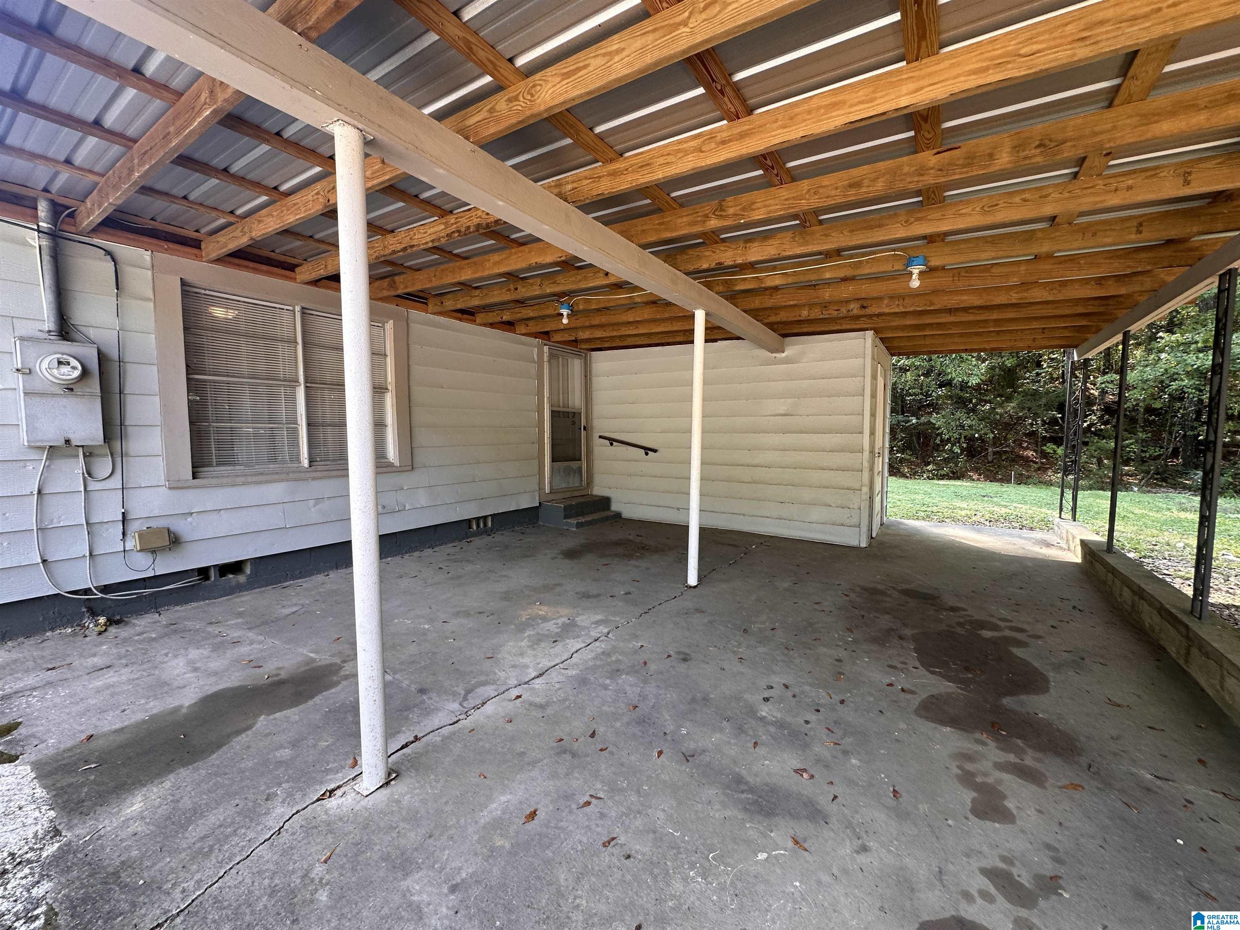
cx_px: 620
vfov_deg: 85.7
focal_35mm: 14
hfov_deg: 102.1
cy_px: 465
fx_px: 502
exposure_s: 1/99
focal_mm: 2.22
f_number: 2.2
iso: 50
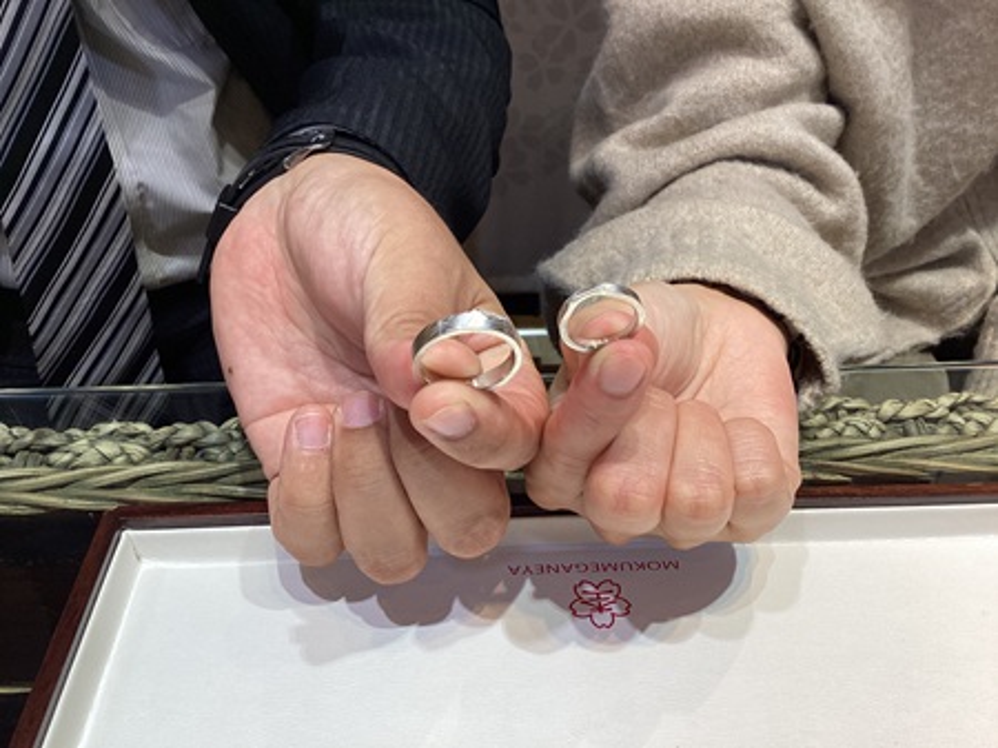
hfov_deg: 58.4
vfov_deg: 45.4
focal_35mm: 31
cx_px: 499
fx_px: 893
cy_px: 374
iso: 40
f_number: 2.4
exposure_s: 1/100
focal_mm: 3.3
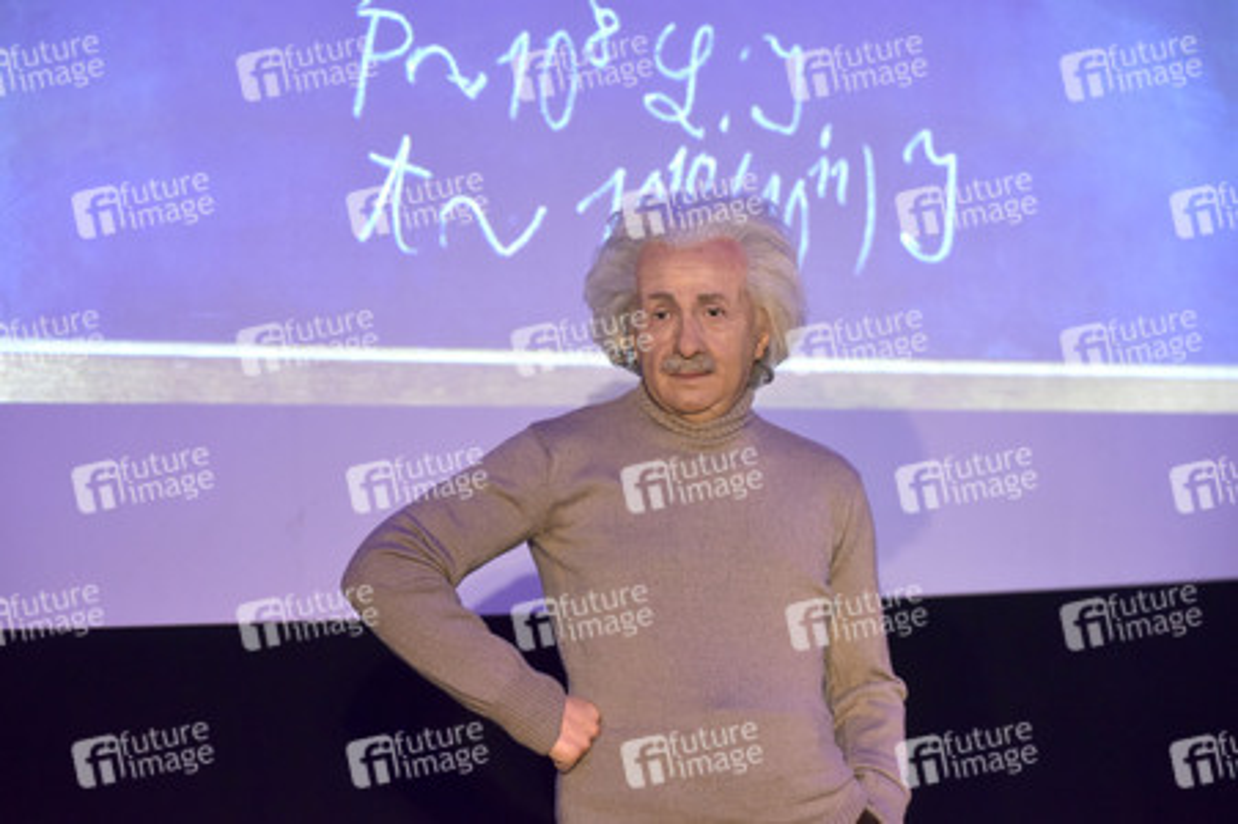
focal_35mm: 105
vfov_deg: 13.0
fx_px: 3608
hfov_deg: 19.5
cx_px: 619
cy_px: 412
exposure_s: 1/80
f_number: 5.6
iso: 2500
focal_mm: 105
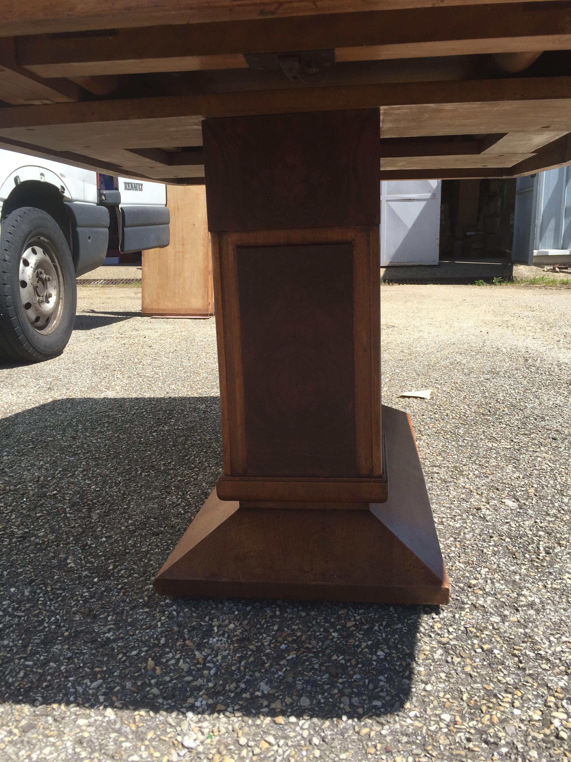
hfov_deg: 48.2
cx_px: 286
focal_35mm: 29
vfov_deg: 61.7
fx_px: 638
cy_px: 381
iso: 32
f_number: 2.2
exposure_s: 1/1276
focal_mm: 4.15
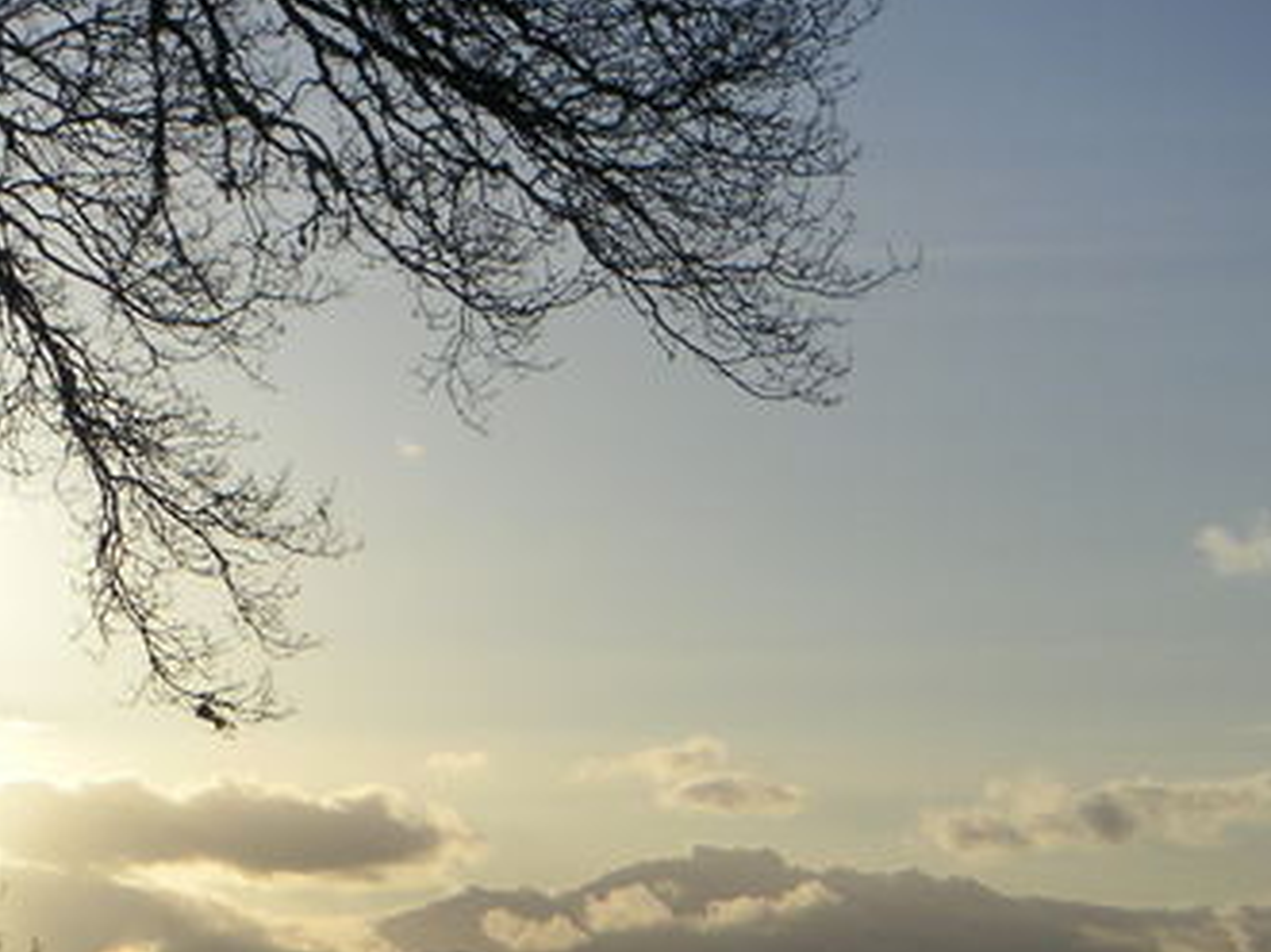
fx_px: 5469
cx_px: 355
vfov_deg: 9.9
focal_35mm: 149
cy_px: 821
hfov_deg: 13.2
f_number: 8
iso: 50
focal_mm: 11.5
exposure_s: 1/350
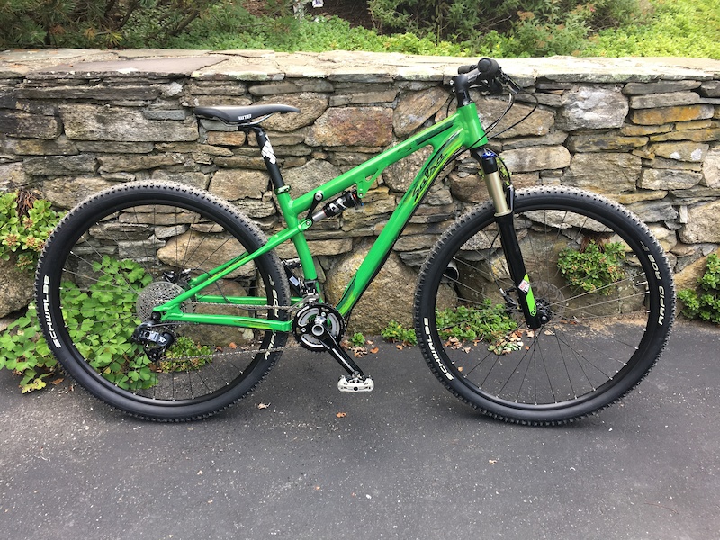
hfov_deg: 61.7
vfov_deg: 48.2
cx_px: 360
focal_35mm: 29
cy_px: 270
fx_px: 603
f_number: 2.2
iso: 25
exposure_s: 1/60
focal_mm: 4.15
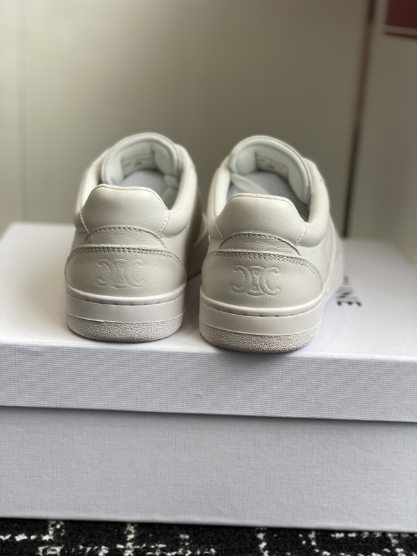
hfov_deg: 28.0
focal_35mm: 52
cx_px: 208
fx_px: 835
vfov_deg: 36.8
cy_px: 278
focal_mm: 6
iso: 20
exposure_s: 1/235
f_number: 2
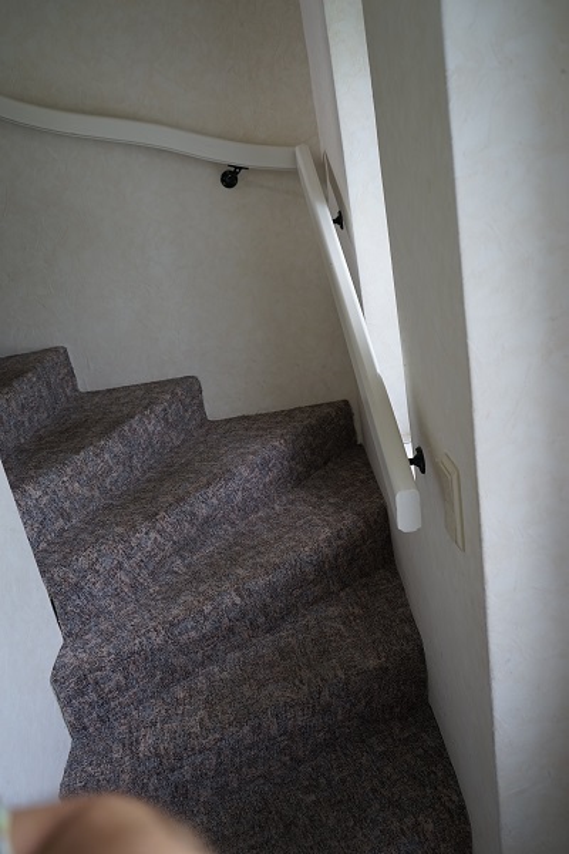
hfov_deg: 46.4
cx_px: 284
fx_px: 664
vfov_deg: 65.5
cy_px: 427
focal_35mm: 28
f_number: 4
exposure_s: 1/60
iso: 320
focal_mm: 28
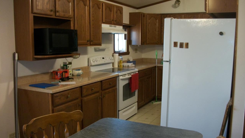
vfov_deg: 33.7
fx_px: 227
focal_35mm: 35
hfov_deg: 56.6
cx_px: 122
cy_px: 79
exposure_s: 1/30
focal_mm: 5.7
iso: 160
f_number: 2.9
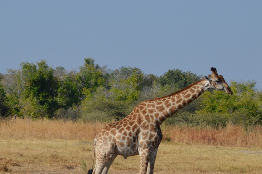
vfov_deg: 3.7
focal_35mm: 366
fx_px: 2660
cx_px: 109
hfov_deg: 5.6
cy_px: 110
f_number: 7.1
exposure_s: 1/800
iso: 200
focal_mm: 140
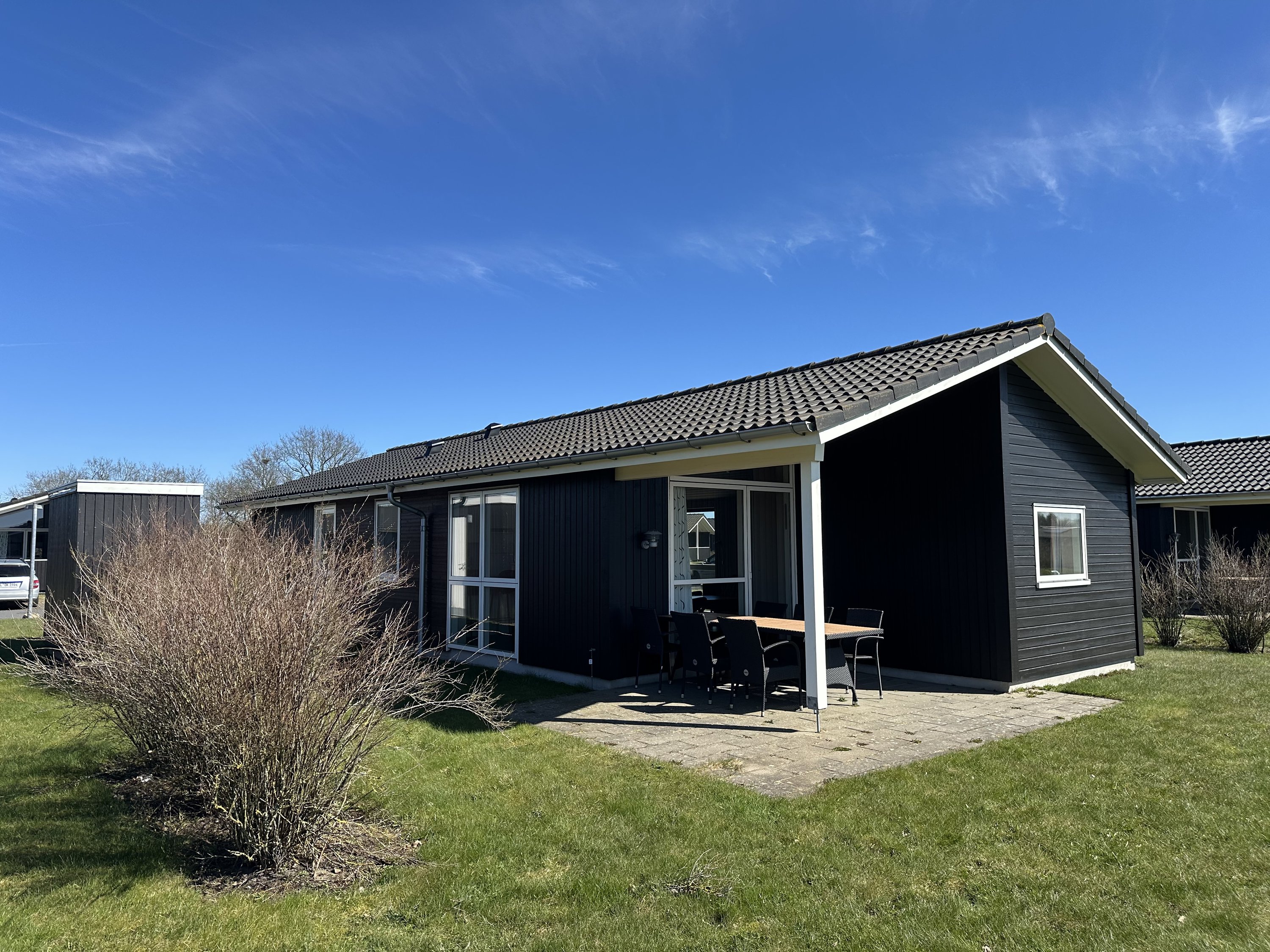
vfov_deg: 56.8
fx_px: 881
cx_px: 635
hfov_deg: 71.6
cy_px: 476
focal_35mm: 24
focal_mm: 6.86
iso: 80
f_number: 1.78
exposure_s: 1/3247
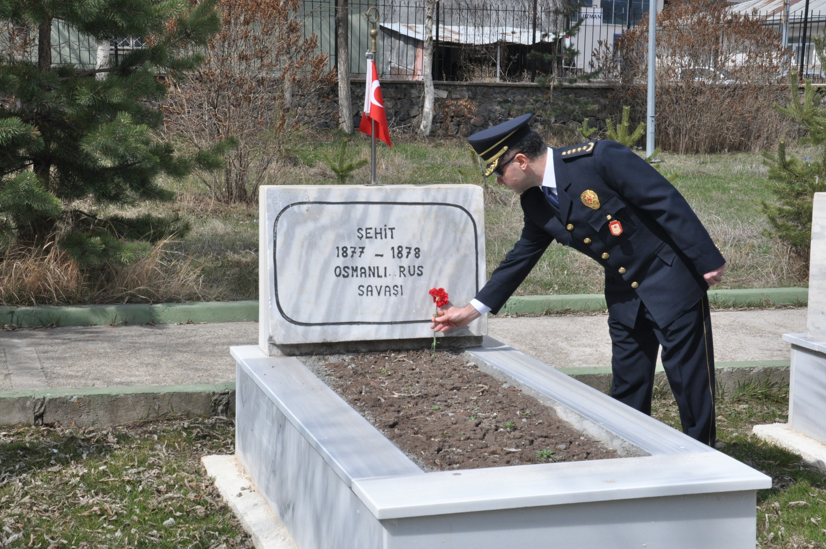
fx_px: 1375
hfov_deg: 33.4
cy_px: 274
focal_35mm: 60
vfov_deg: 22.6
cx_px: 413
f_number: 16
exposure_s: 1/1000
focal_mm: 40
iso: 800
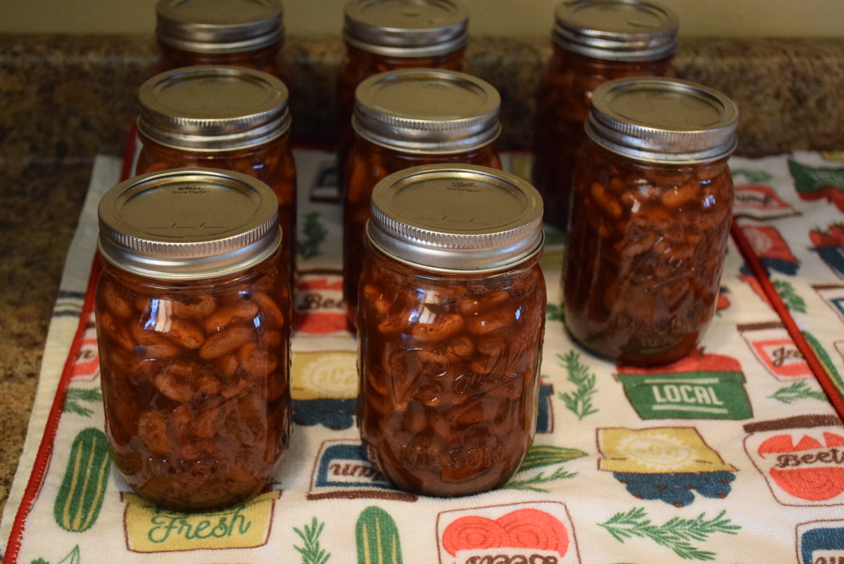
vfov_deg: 25.1
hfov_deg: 36.8
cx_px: 422
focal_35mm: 54
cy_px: 282
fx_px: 1267
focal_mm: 36
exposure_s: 1/60
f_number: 5
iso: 3600
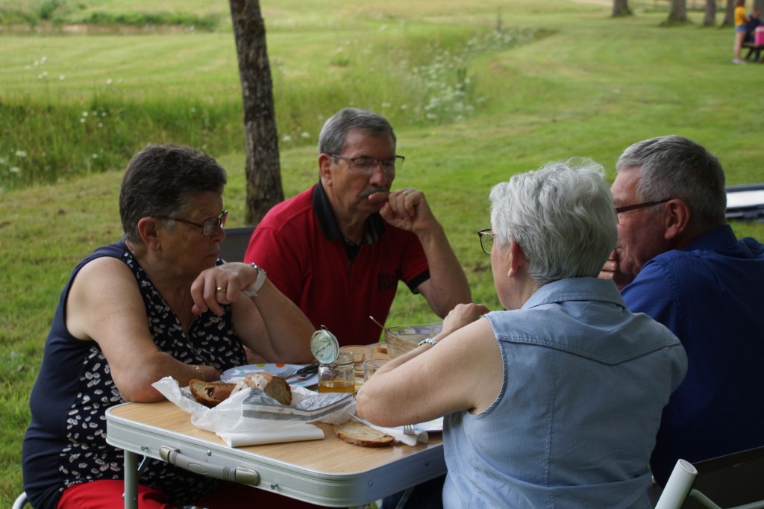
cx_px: 382
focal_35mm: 68
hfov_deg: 29.9
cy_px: 254
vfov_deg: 20.1
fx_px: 1432
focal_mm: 45
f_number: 5.6
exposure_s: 1/160
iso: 160
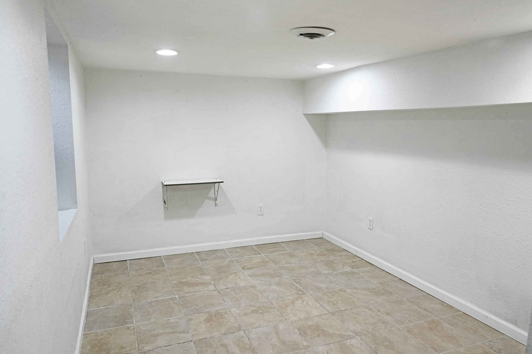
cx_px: 264
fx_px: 369
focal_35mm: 25
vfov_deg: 51.3
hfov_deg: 71.5
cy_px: 180
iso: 640
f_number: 4
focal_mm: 24
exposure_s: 1/160
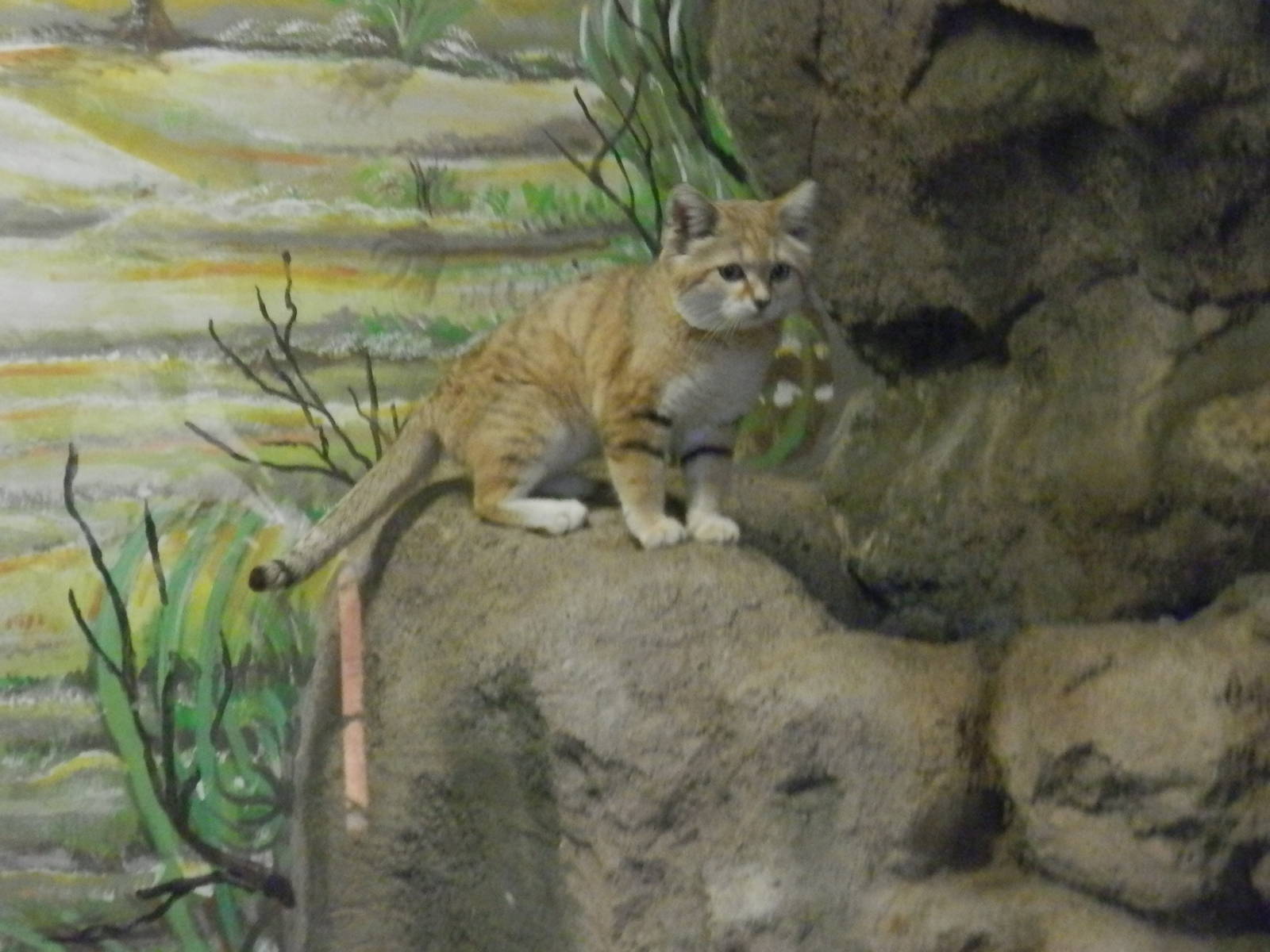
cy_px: 476
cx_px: 635
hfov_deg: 32.2
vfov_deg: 24.4
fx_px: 2201
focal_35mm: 60
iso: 1000
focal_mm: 10.8
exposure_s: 1/8
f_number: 4.2
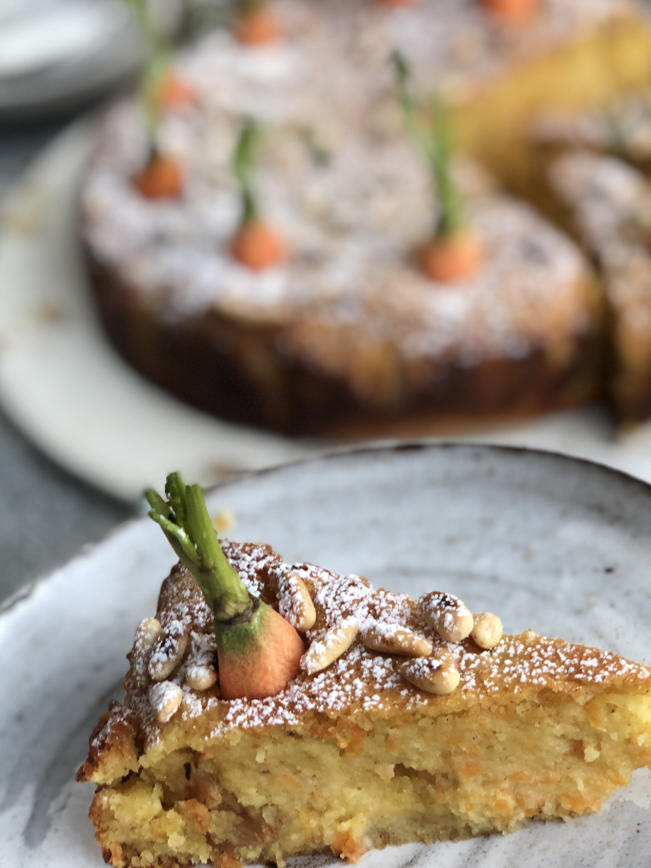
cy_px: 435
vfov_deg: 24.1
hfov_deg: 18.2
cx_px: 422
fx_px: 2031
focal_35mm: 81
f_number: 2.4
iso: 25
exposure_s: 1/50
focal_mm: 6
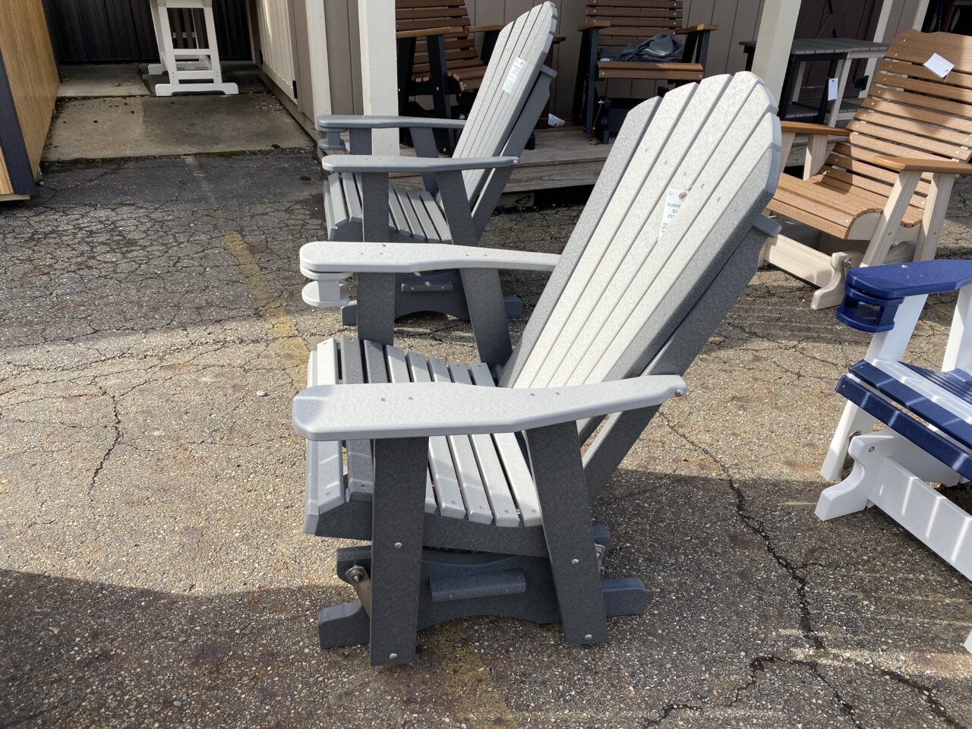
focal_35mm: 26
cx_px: 486
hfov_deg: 67.3
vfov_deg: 53.1
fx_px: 730
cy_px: 364
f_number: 1.8
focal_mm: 4.25
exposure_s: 1/1300
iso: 32
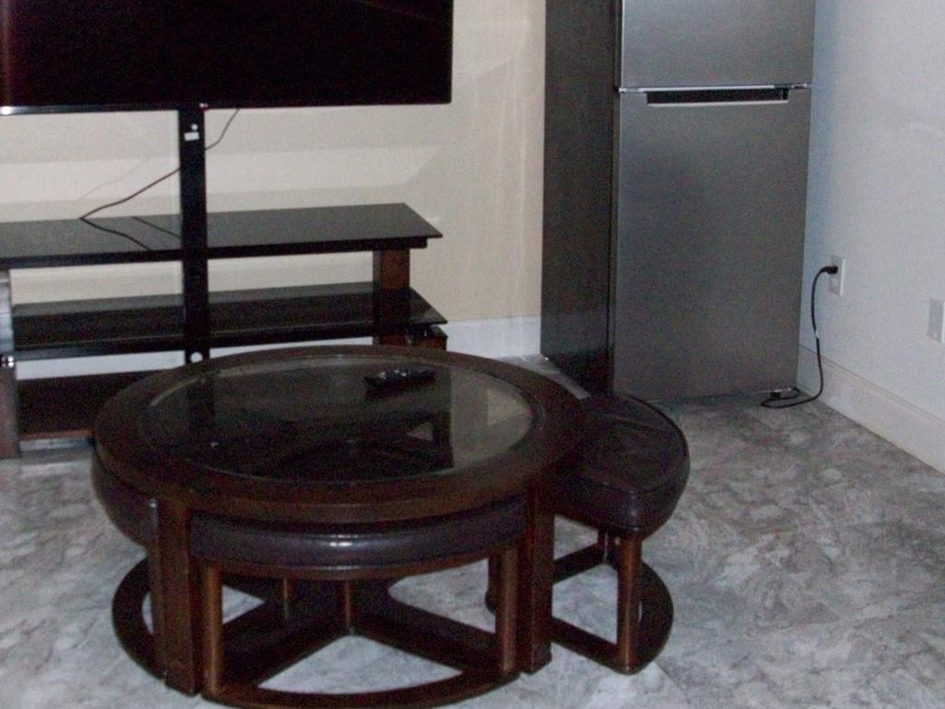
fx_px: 1420
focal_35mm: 52
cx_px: 391
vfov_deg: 27.7
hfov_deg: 36.7
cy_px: 195
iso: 320
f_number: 2.8
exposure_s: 1/60
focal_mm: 5.7
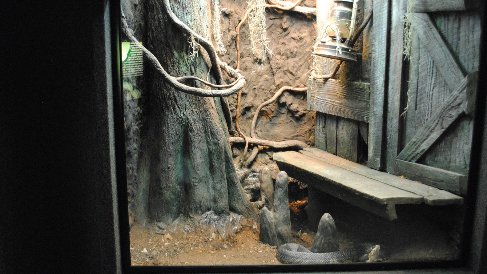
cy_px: 121
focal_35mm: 35
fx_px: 452
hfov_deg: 56.6
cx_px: 245
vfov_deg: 33.7
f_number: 3.8
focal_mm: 22
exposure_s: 1/15
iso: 1600
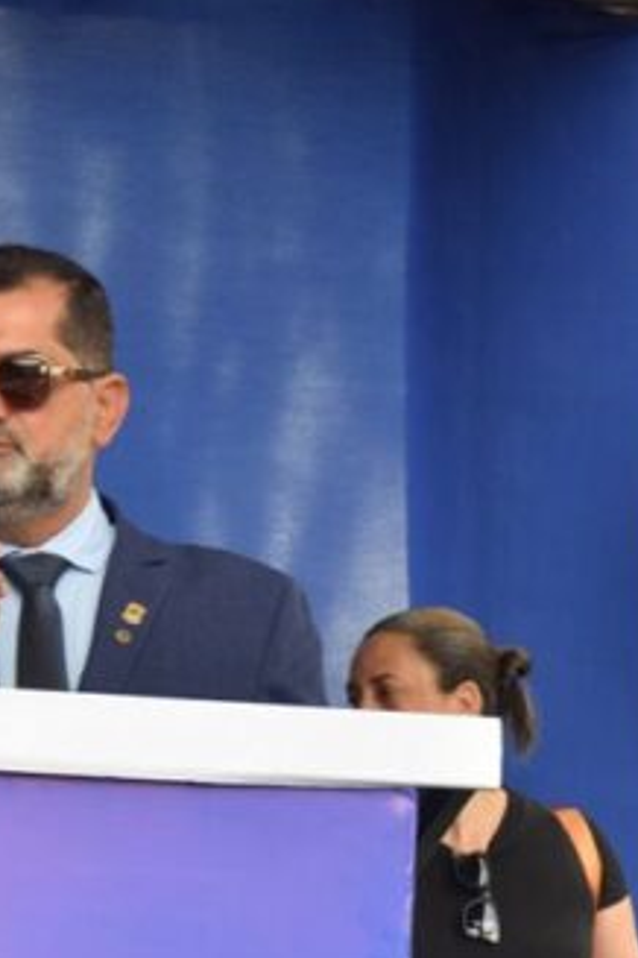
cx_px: 127
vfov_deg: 8.0
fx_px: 6782
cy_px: 984
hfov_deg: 5.4
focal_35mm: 255
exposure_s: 1/160
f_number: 5.3
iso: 800
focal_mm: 75
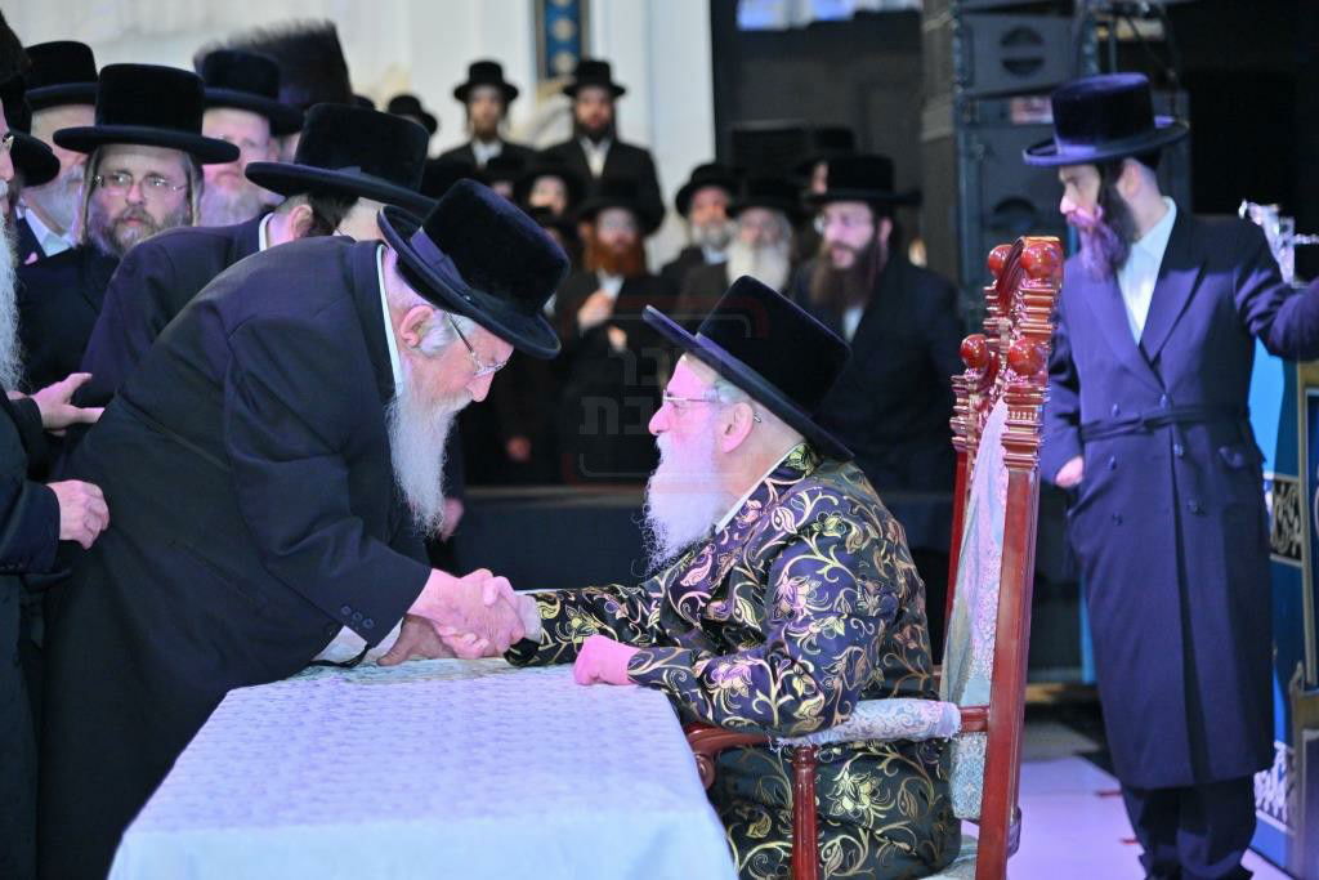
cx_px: 660
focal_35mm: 100
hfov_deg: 20.4
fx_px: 3664
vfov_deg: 13.7
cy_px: 440
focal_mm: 100
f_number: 4
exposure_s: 1/200
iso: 2000
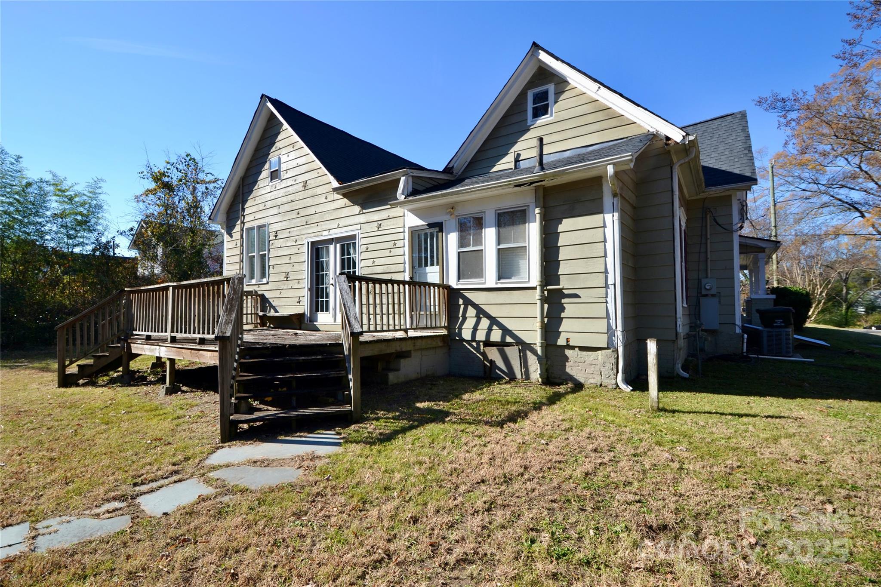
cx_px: 440
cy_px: 294
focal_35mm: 16
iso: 100
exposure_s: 1/200
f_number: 7.1
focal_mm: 10.5
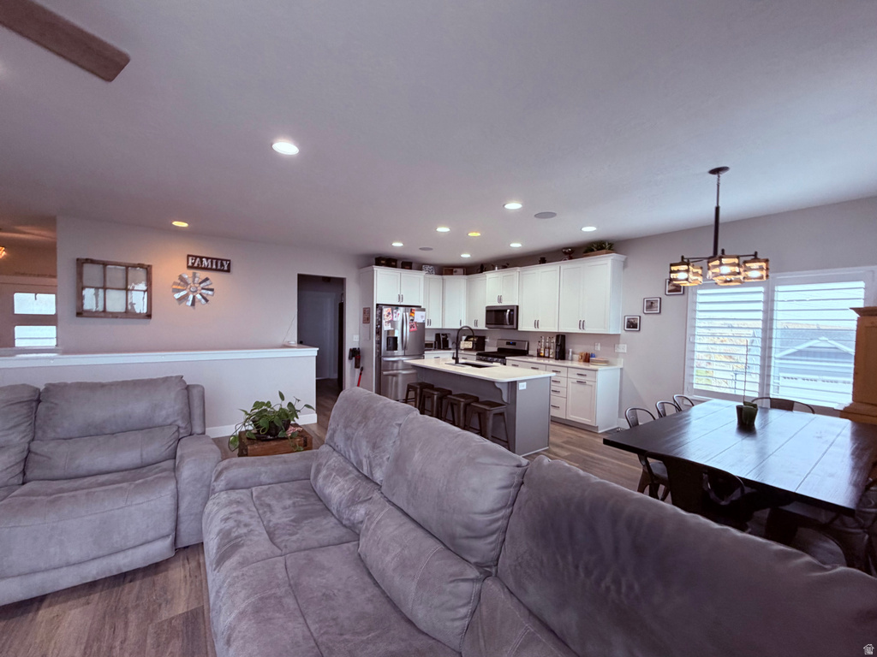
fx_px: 355
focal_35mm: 14
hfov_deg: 102.1
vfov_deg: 85.7
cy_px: 328
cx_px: 438
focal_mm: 2.22
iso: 200
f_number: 2.2
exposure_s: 1/60
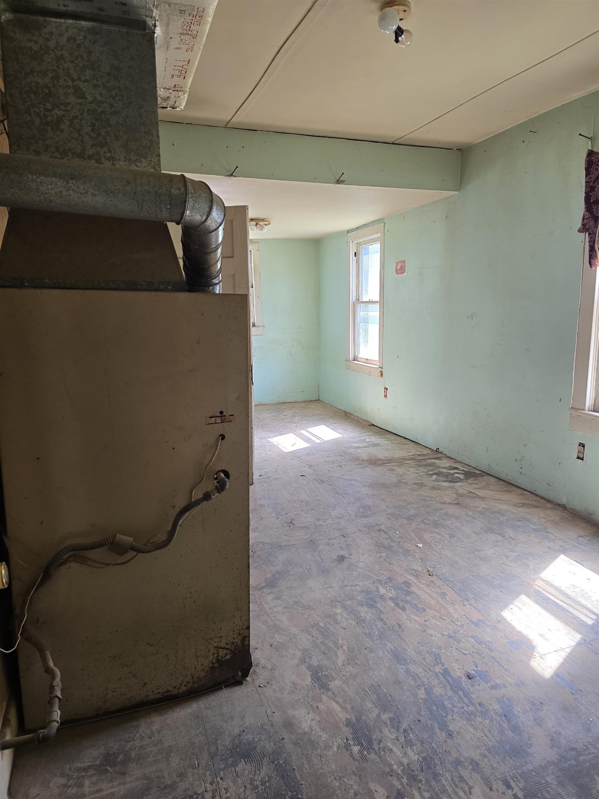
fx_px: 531
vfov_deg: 73.9
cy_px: 400
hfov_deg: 58.9
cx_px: 300
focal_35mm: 23
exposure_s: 1/180
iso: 125
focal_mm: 6.3
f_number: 1.7
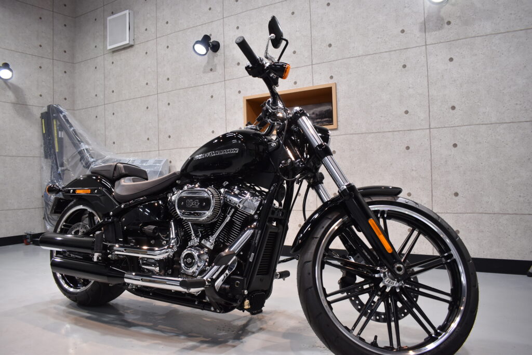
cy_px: 178
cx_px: 266
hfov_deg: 67.4
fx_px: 399
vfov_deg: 48.0
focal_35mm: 27
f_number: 5
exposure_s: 1/100
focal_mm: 18
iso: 400
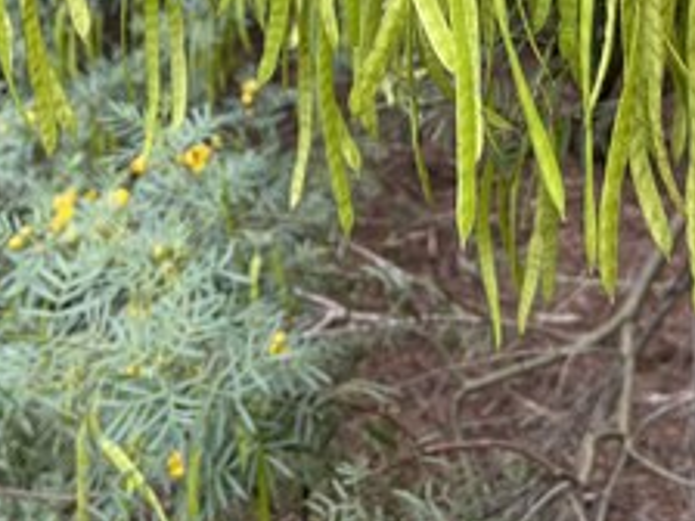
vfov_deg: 20.9
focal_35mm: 65
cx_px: 375
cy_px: -124
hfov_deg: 29.8
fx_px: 1305
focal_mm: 5.1
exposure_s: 1/331
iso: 32
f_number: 1.6
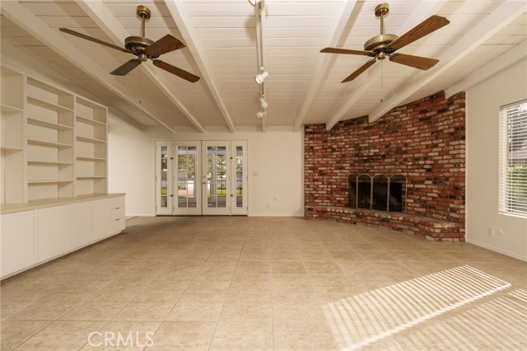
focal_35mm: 16
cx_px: 264
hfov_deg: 96.4
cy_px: 176
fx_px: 236
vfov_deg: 73.3
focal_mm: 16.1
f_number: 11
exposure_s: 1/125
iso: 400
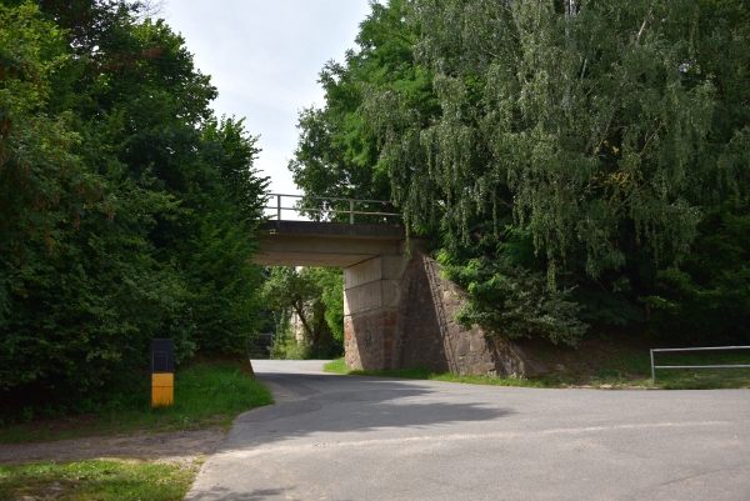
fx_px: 792
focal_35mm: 38
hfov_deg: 50.7
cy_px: 250
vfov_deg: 35.1
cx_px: 375
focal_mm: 38
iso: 200
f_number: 7.1
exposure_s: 1/500
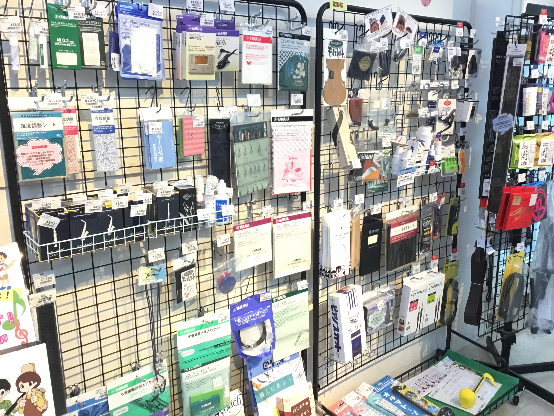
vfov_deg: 45.4
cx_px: 277
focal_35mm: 31
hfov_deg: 58.4
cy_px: 208
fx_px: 496
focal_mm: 3.3
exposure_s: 1/33
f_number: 2.4
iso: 160
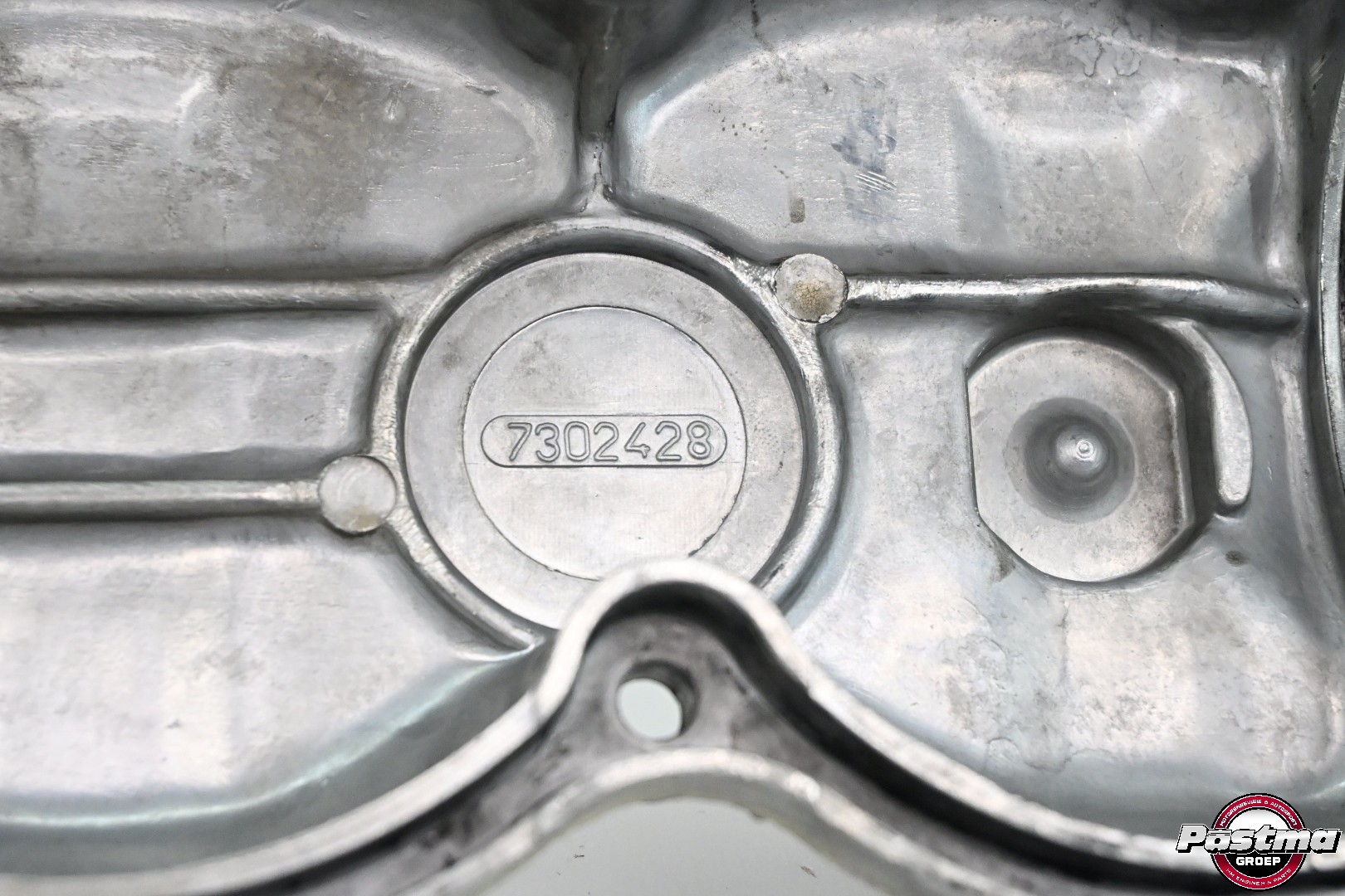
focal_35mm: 75
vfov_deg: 18.2
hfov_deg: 27.0
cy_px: 448
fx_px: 2802
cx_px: 672
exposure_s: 1/640
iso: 5000
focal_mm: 50
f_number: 7.1
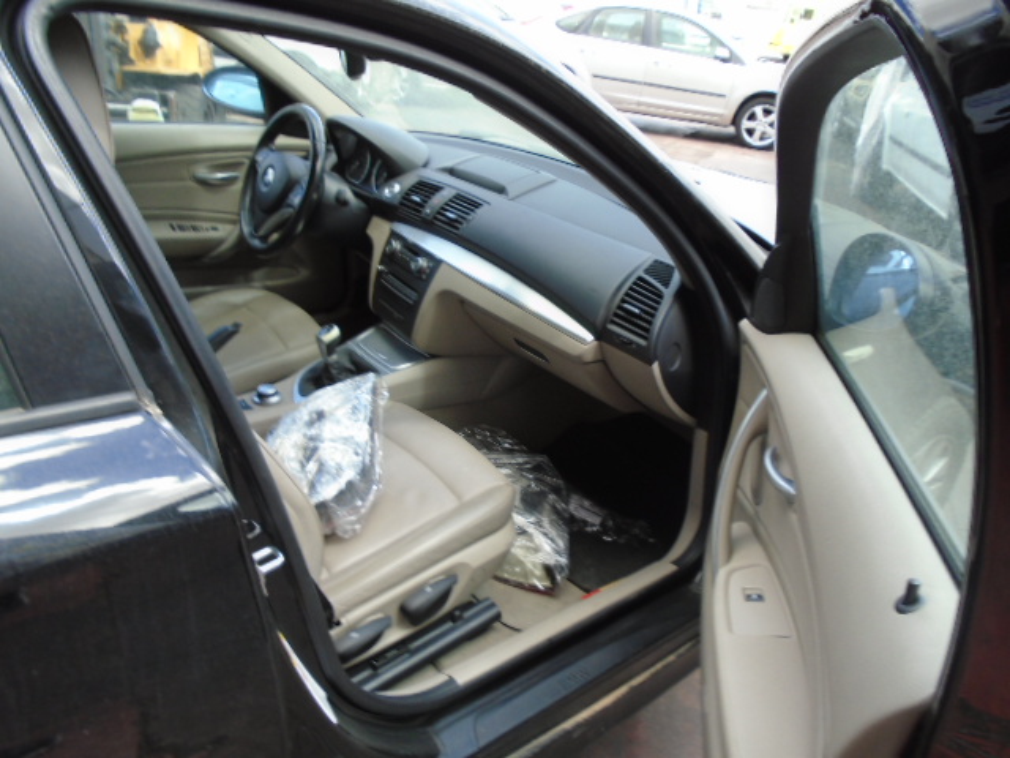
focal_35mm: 26
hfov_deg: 67.3
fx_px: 759
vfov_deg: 53.1
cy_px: 379
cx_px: 505
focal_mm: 4.6
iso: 100
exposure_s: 1/100
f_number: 3.2
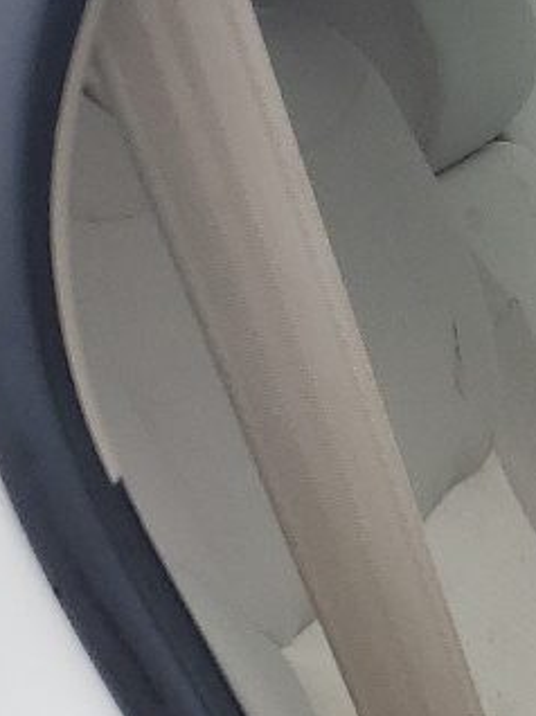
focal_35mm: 131
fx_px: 2708
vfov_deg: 14.8
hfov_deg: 9.5
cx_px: 1453
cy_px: 689
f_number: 1.5
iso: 50
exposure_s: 1/303
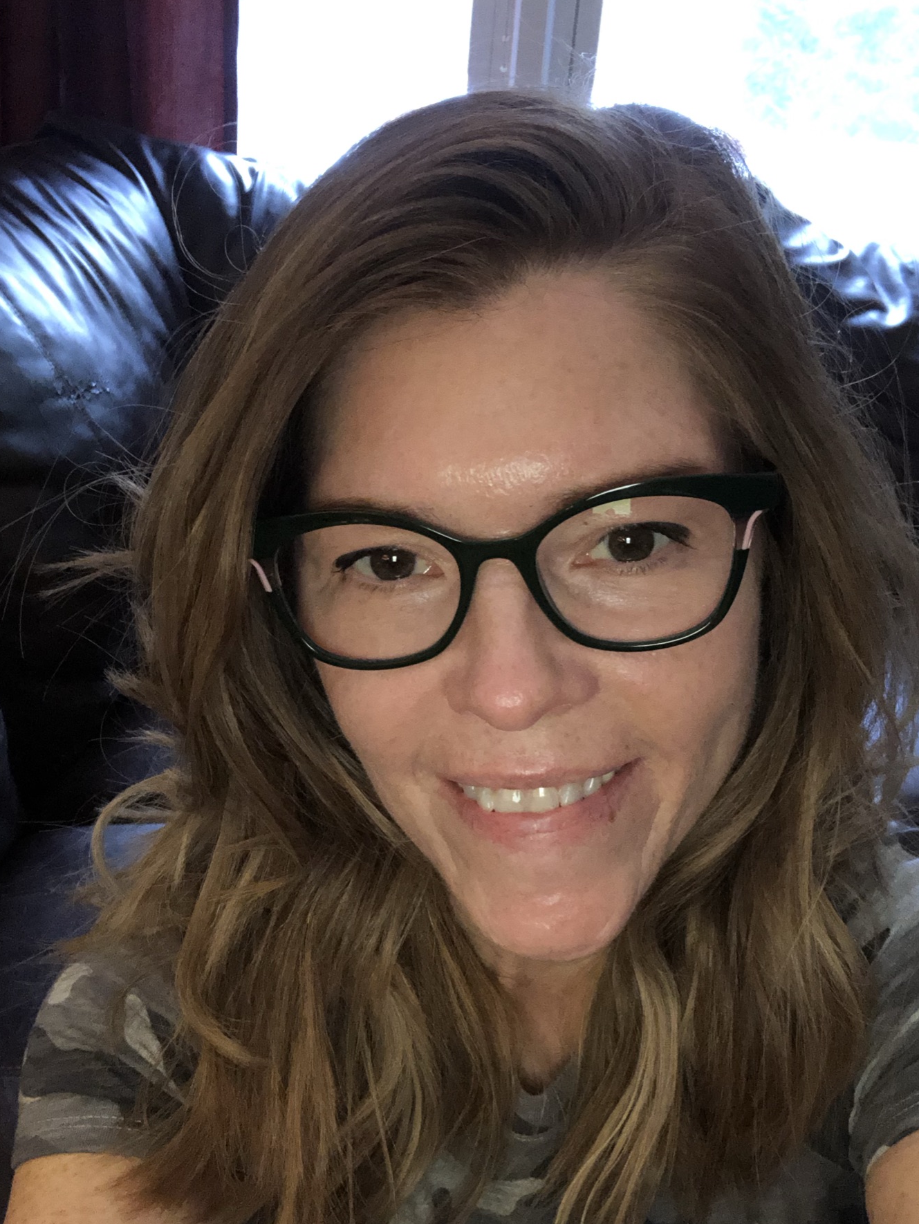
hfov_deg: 38.7
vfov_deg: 50.0
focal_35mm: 37
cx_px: 468
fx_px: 1309
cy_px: 683
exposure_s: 1/30
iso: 250
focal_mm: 2.87
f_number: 2.2
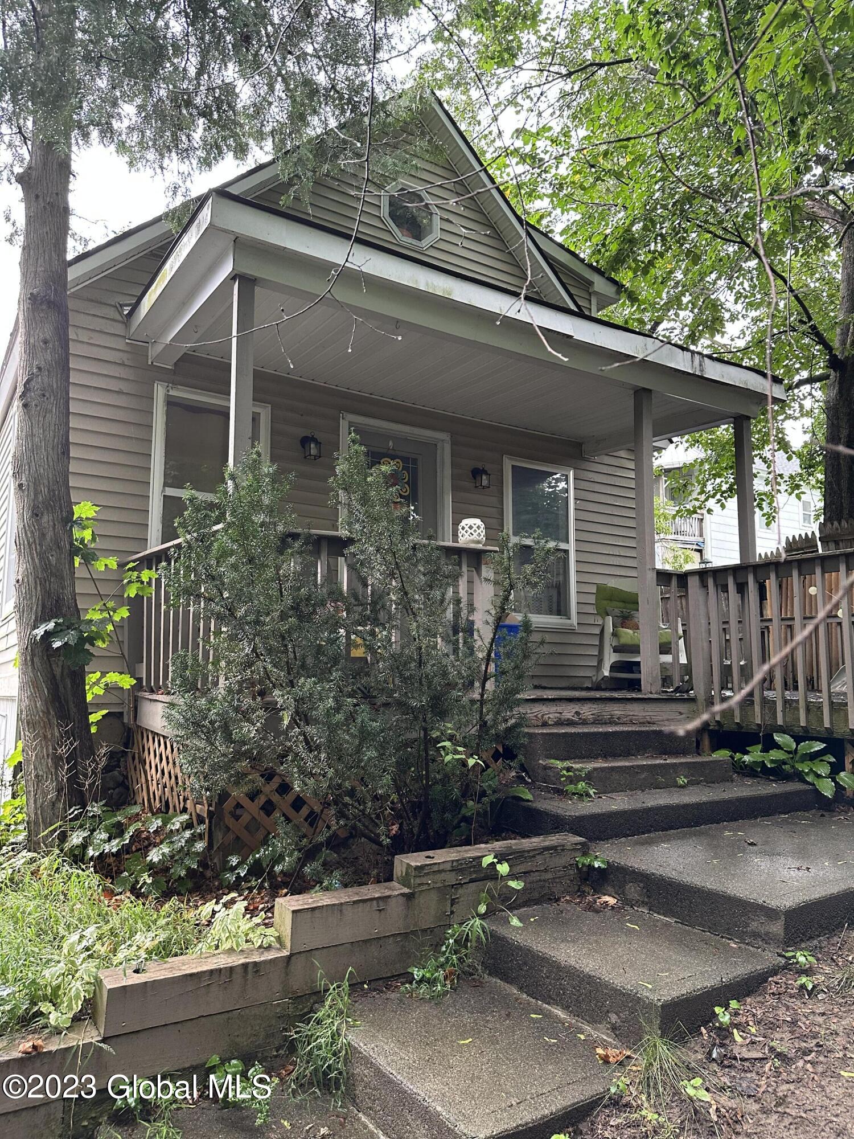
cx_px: 427
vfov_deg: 71.6
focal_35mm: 24
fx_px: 789
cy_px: 570
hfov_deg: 56.8
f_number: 1.78
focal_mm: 6.86
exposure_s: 1/60
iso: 320
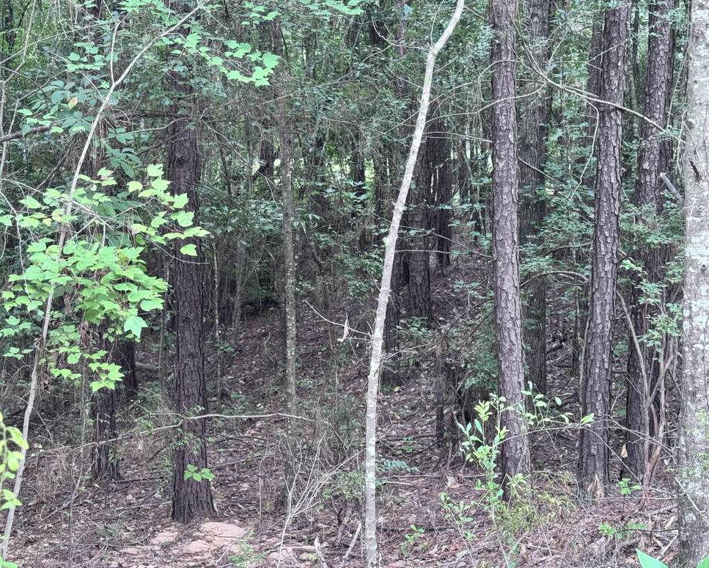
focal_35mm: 62
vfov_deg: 24.6
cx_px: 251
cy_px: 296
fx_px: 1301
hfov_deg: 30.3
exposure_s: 1/171
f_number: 1.78
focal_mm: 6.76
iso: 80
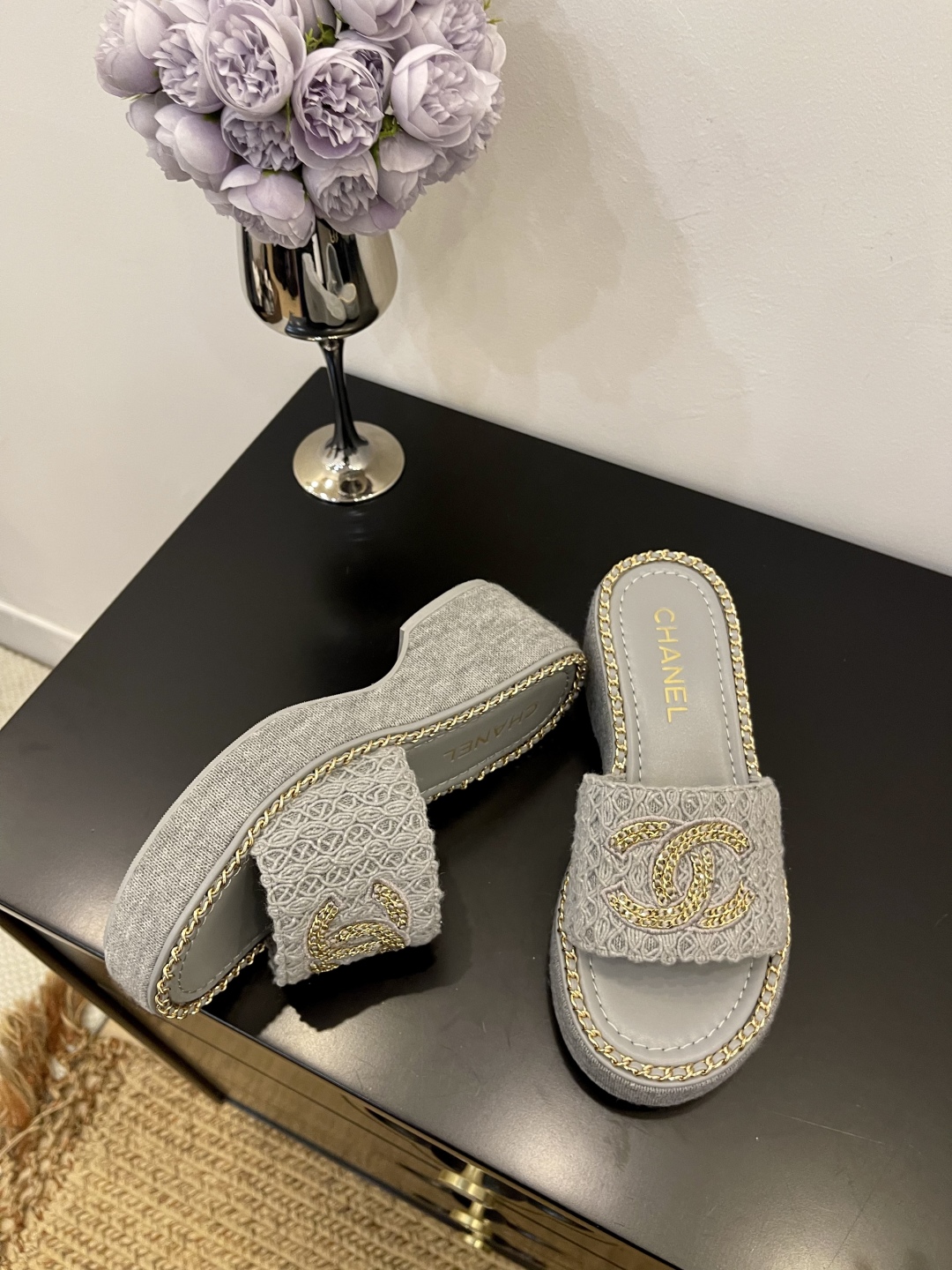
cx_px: 476
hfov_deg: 53.1
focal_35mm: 26
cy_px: 635
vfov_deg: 67.3
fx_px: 953
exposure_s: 1/60
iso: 160
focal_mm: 5.1
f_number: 1.6
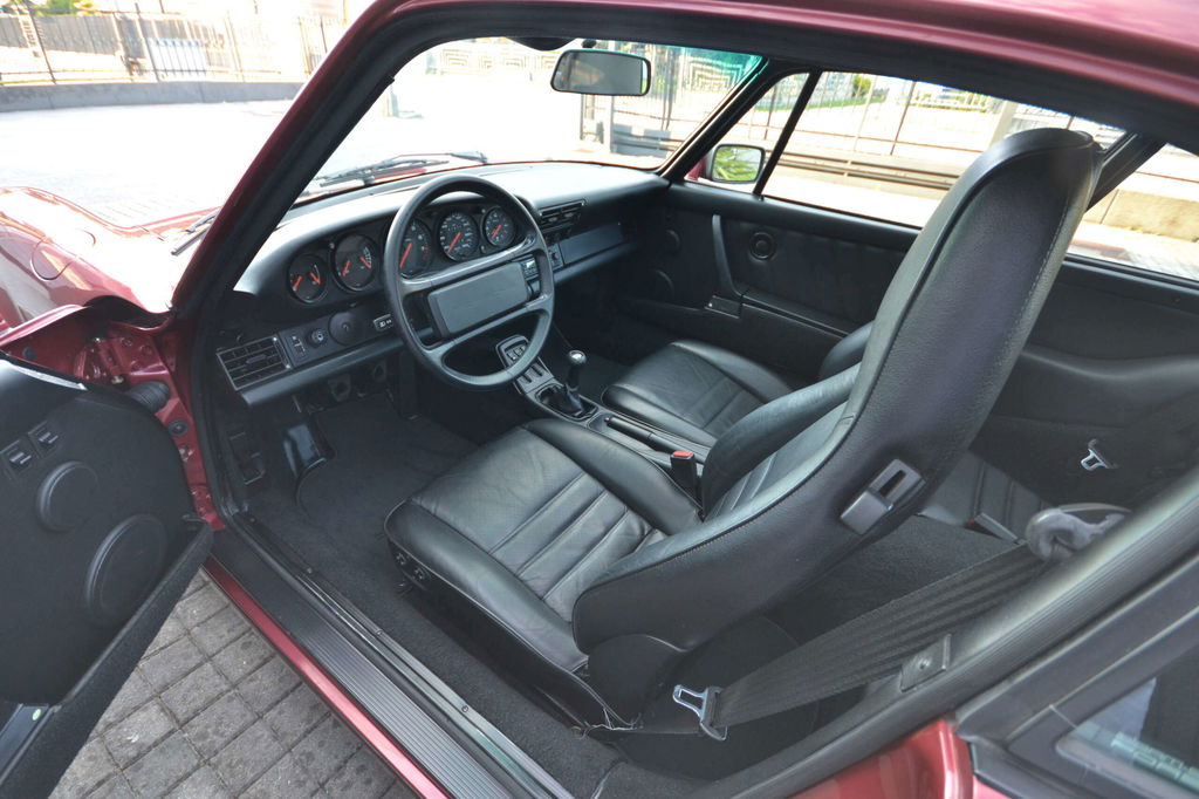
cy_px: 400
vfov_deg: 77.3
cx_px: 600
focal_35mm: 15
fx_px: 499
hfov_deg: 100.4
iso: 400
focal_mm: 10
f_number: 4
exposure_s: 1/60
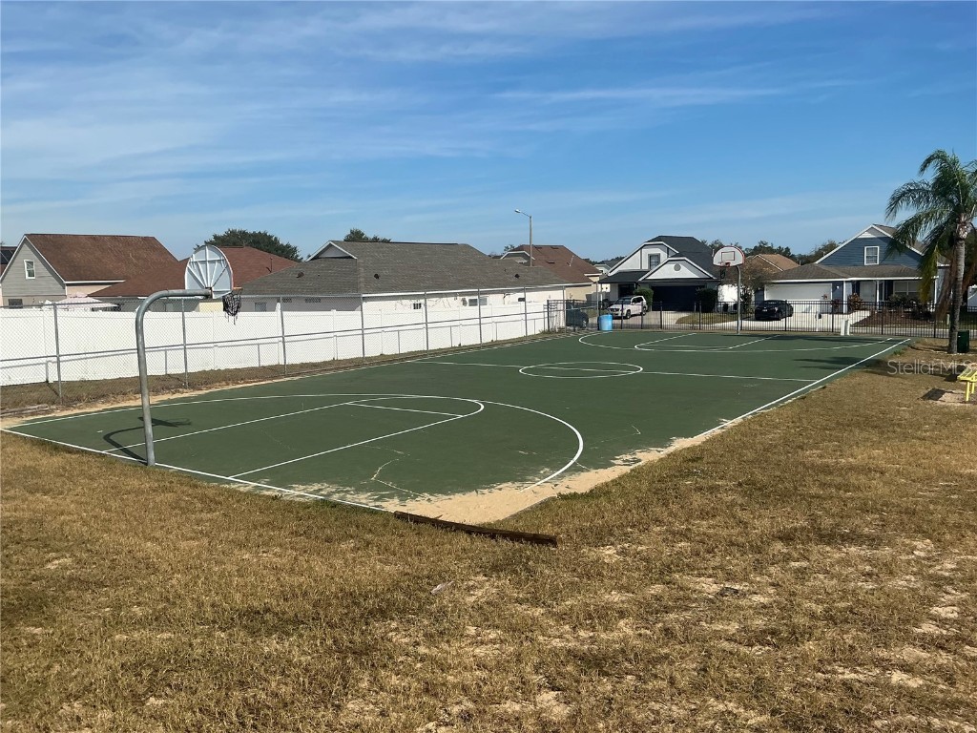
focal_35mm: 28
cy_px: 366
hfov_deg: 63.4
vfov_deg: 49.7
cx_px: 488
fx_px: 790
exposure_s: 1/2801
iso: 25
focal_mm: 3
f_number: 1.8
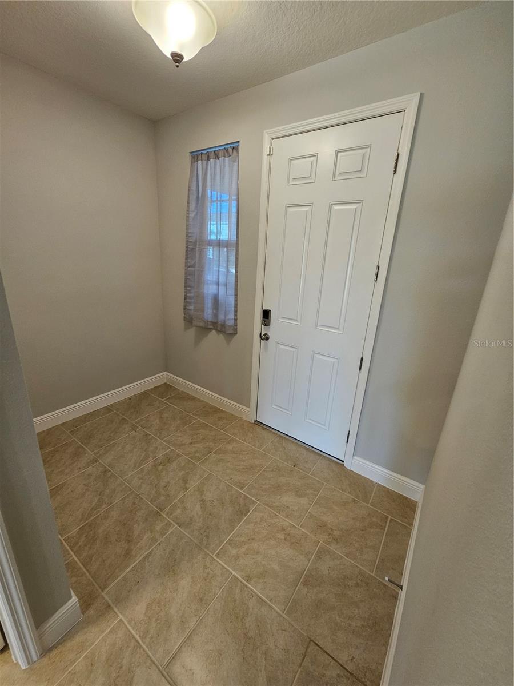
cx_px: 257
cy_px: 343
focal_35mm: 13
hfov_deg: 89.9
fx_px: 257
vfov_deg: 106.2
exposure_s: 1/60
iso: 160
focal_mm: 2.2
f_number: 2.2
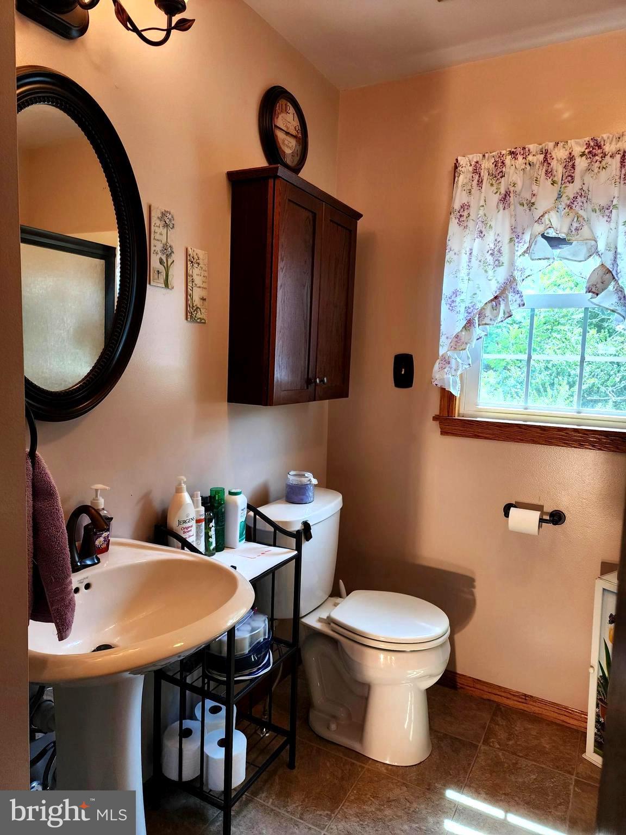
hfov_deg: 58.9
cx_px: 313
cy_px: 418
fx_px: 555
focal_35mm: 23
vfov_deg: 73.9
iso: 160
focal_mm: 6.4
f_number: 1.8
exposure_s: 1/120
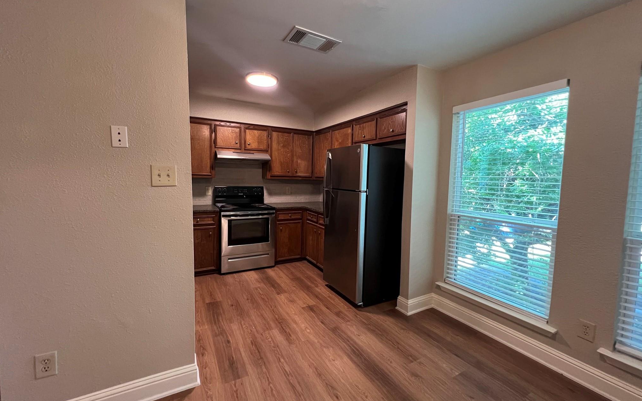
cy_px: 196
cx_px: 325
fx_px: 245
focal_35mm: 14
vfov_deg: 78.6
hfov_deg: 105.3
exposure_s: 1/60
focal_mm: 1.57
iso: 500
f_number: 1.8
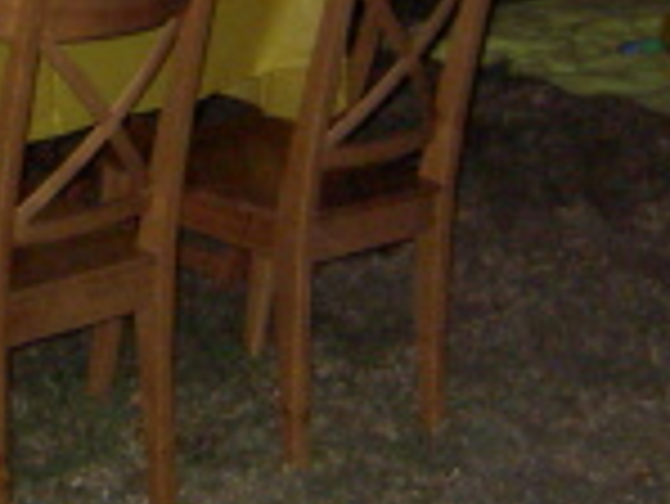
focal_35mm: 146
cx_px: -283
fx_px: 2828
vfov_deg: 10.1
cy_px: 27
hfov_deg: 12.9
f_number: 2.8
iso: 200
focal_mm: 5.6
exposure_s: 1/60
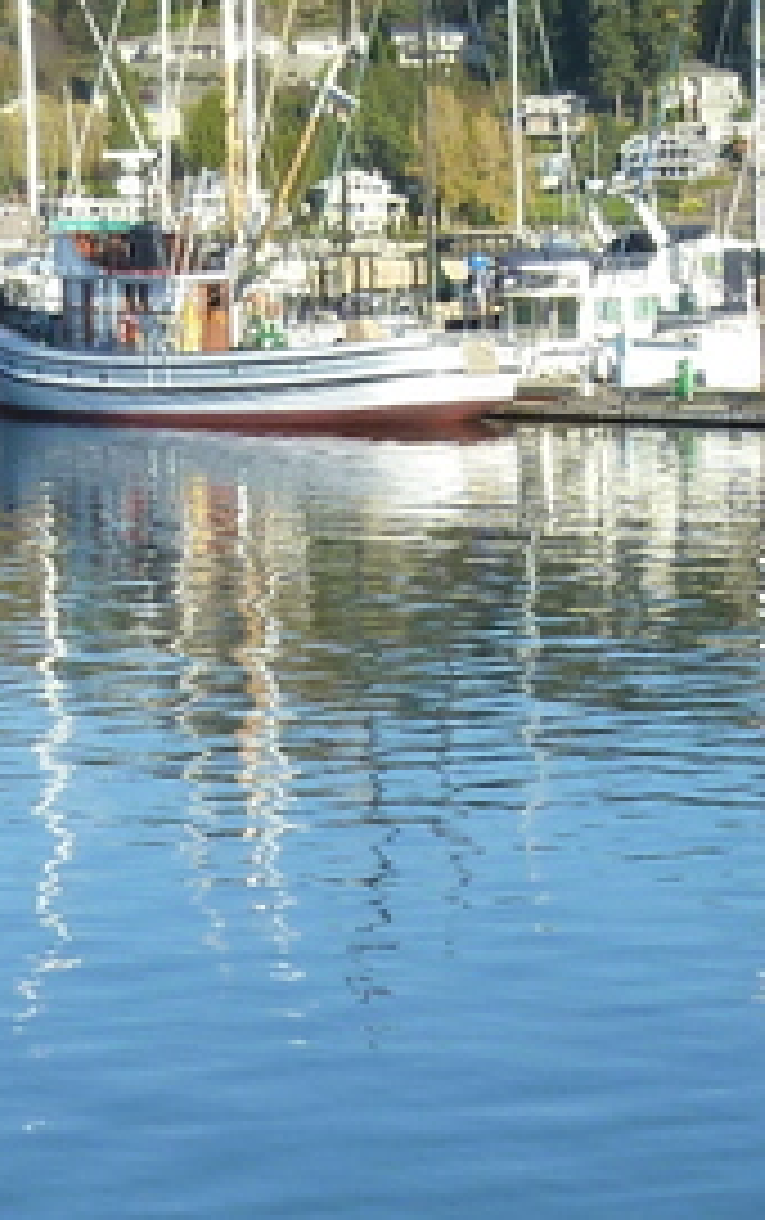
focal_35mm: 125
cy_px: 653
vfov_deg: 16.7
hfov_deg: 10.5
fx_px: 4159
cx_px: 644
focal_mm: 4.5
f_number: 3.3
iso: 125
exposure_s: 1/500
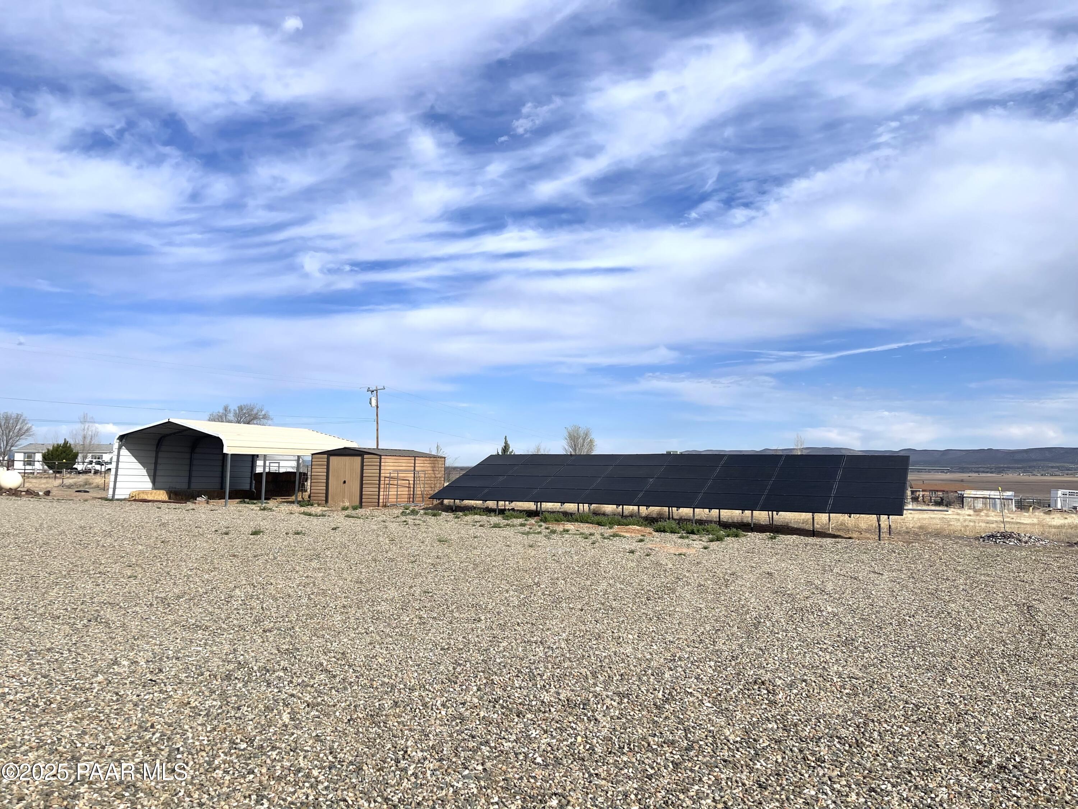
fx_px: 779
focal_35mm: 25
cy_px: 404
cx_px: 539
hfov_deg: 69.4
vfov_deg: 54.9
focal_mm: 5.1
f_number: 1.6
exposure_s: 1/5128
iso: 32
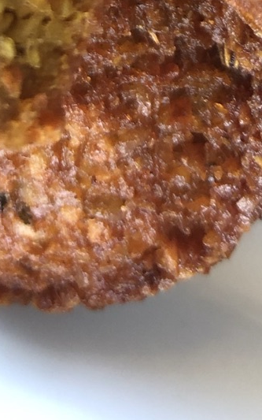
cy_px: -379
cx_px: 218
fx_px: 1303
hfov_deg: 11.4
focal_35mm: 114
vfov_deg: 15.3
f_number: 1.8
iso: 40
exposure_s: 1/24
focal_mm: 3.99
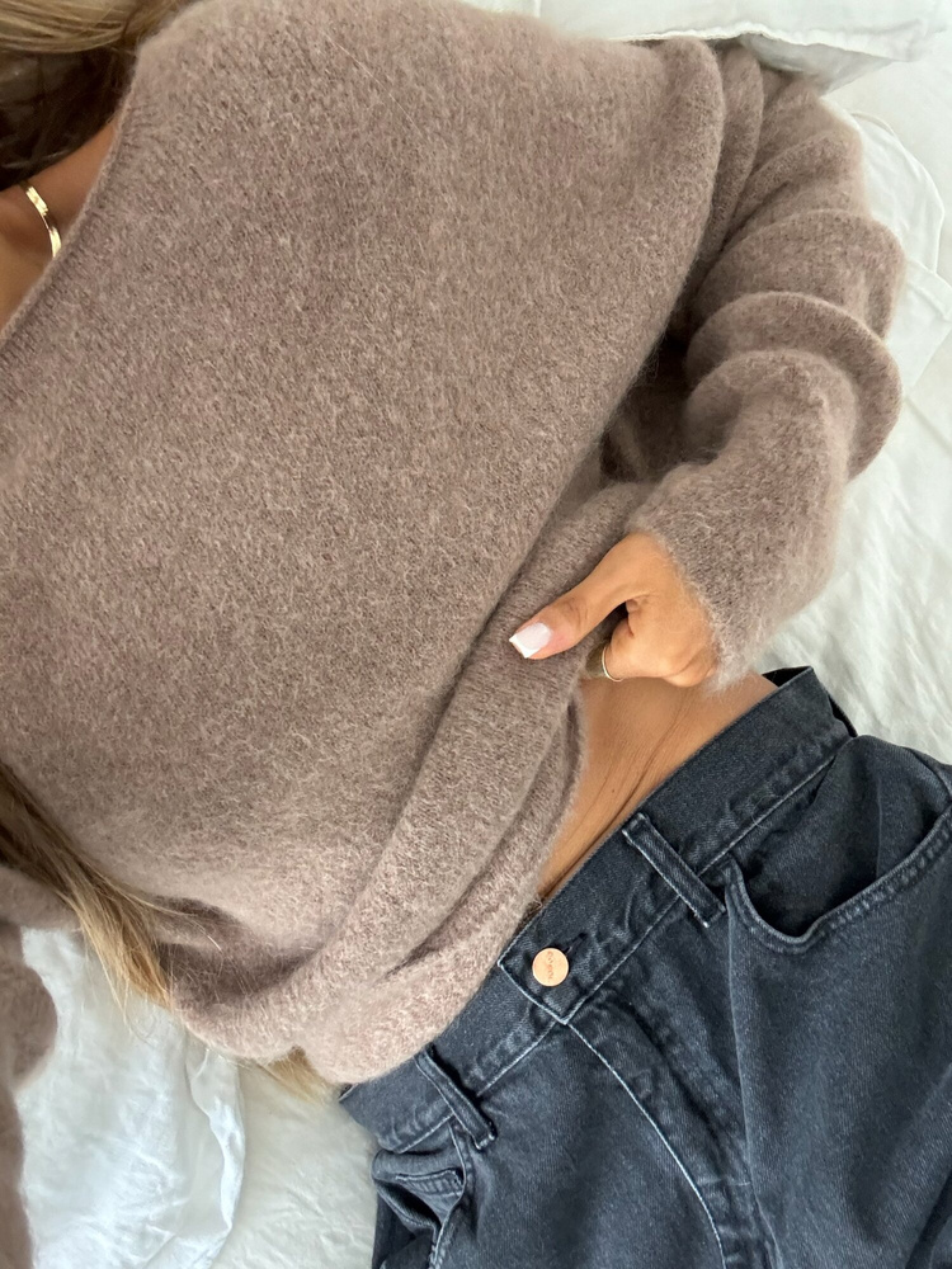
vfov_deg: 60.0
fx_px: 1100
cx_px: 476
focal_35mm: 30
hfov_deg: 46.8
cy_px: 634
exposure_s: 1/40
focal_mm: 2.69
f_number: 1.9
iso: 320
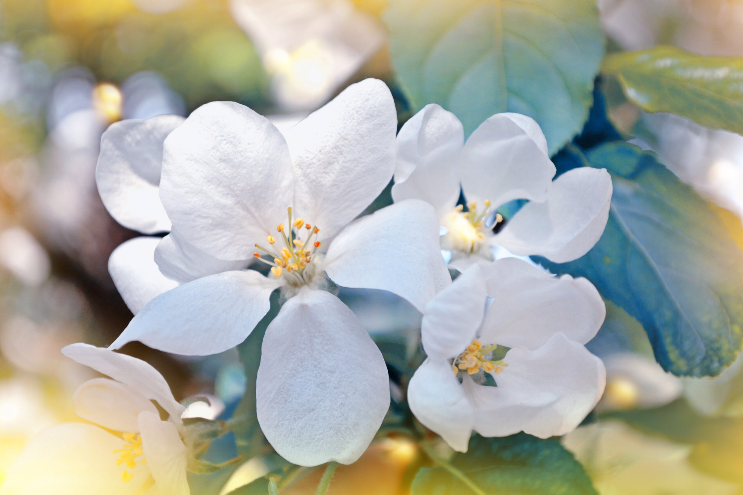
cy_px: 248
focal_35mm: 82
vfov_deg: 16.6
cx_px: 372
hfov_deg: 24.6
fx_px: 1703
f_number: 5.6
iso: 100
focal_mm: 55
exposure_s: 1/200
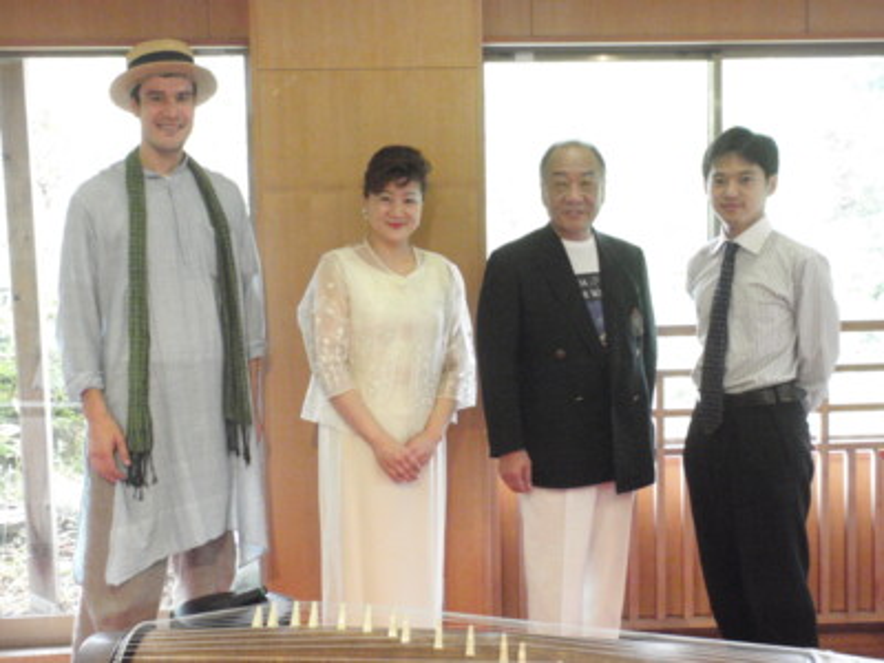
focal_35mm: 49
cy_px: 332
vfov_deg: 29.7
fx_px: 1251
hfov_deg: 38.9
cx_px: 442
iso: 800
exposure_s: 1/40
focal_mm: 8.89
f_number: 4.4
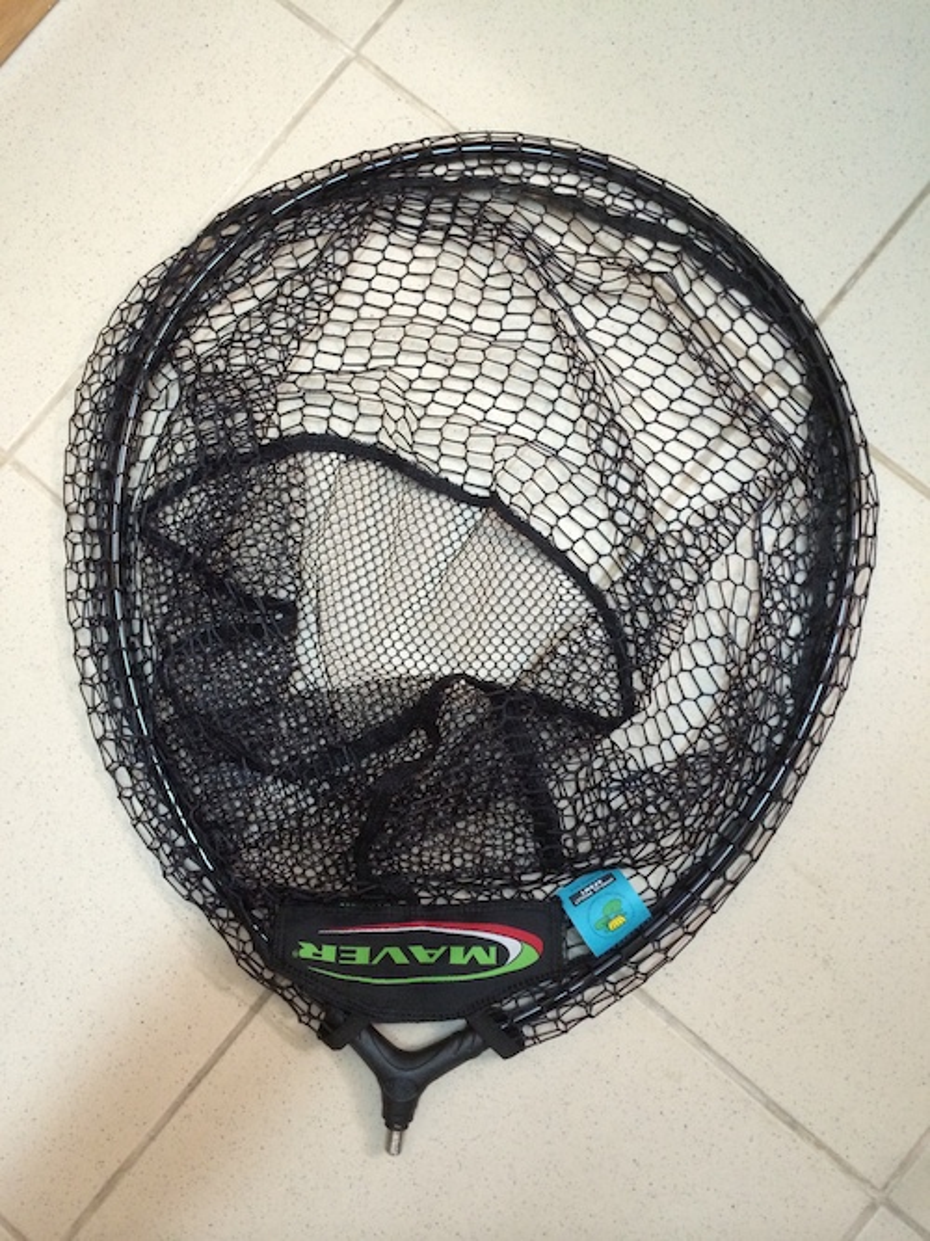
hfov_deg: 46.8
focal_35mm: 30
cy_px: 620
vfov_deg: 60.0
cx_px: 465
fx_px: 1075
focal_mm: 4.12
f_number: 2.2
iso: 250
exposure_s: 1/30
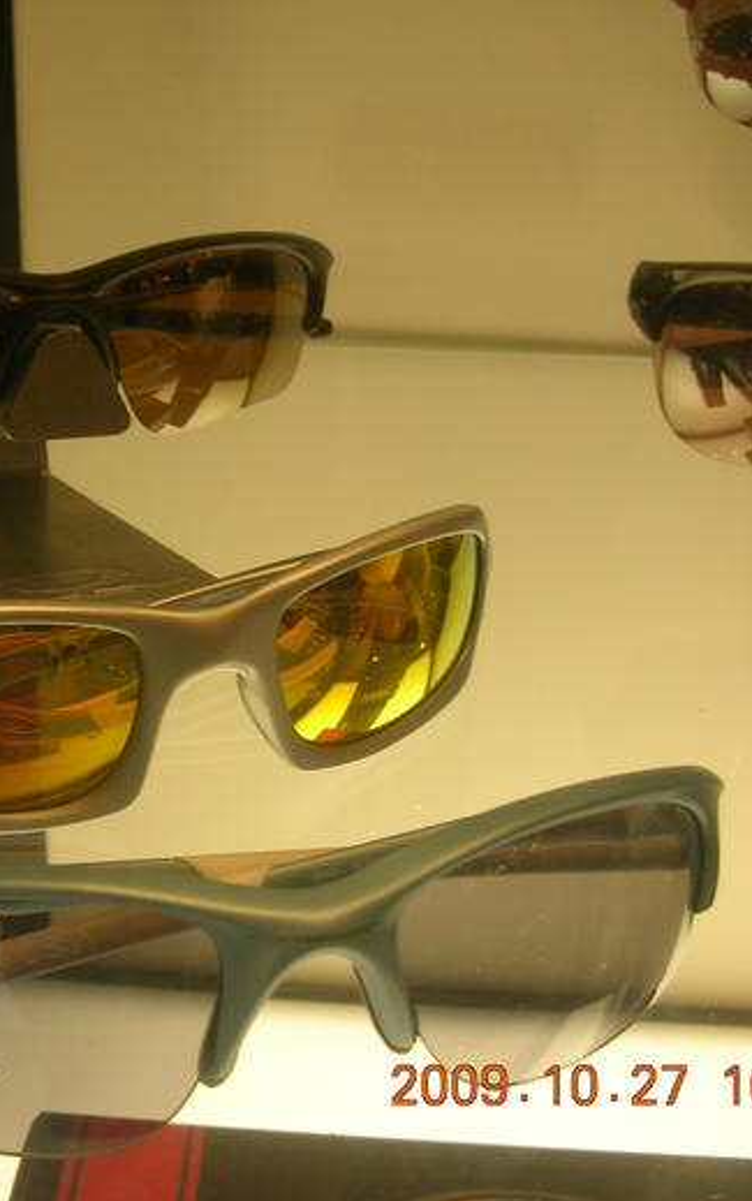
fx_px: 1637
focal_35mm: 50
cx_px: 157
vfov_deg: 40.3
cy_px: 605
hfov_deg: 25.5
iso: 50
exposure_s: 1/24.1
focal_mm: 5.8
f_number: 3
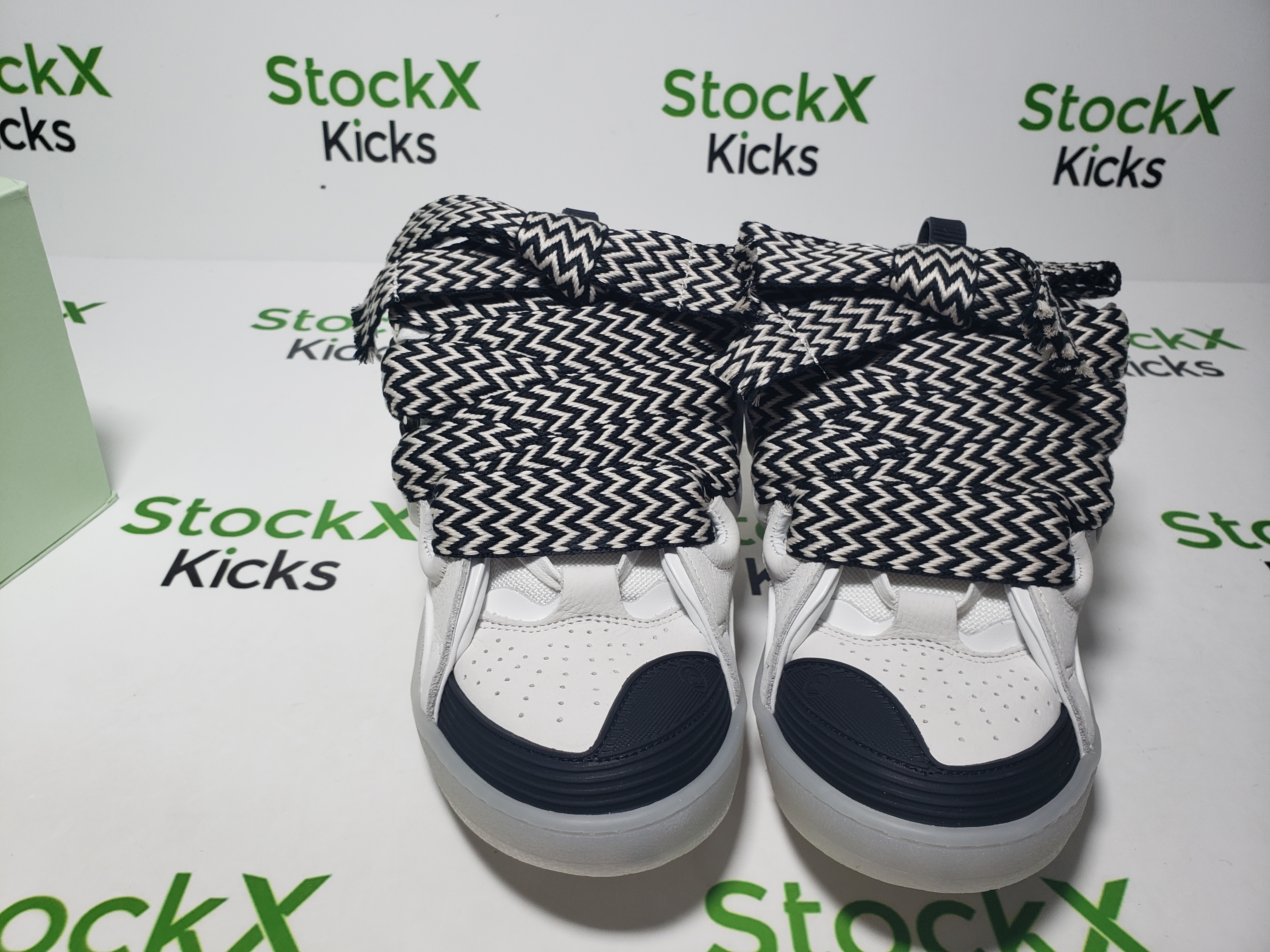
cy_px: 476
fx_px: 954
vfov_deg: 53.1
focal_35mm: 26
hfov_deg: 67.3
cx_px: 635
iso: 50
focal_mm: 4.3
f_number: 2.4
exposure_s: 1/219
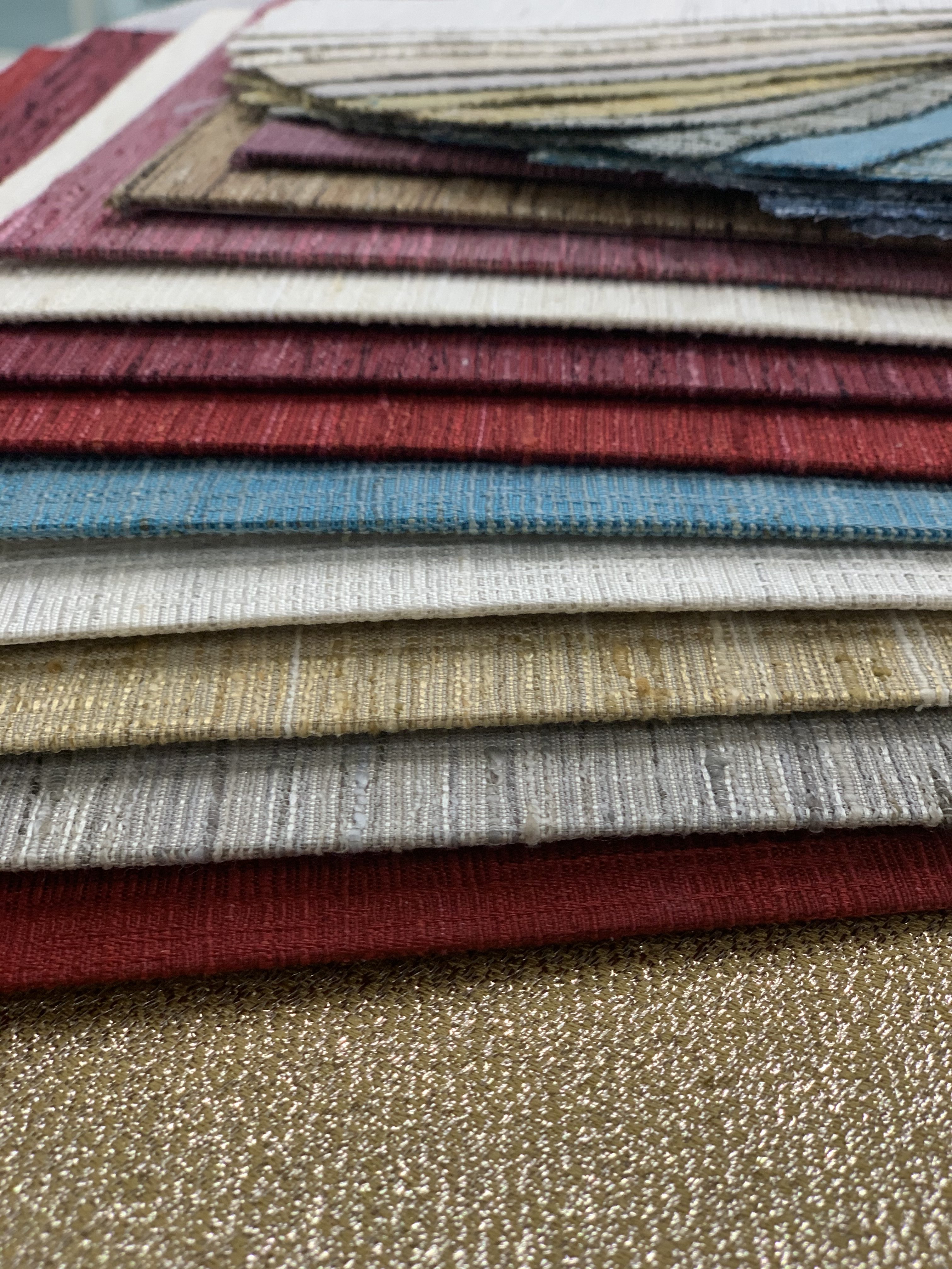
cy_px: 634
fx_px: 1907
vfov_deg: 36.8
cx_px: 476
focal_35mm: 52
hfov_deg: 28.0
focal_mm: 6
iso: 100
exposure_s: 1/60
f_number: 2.4
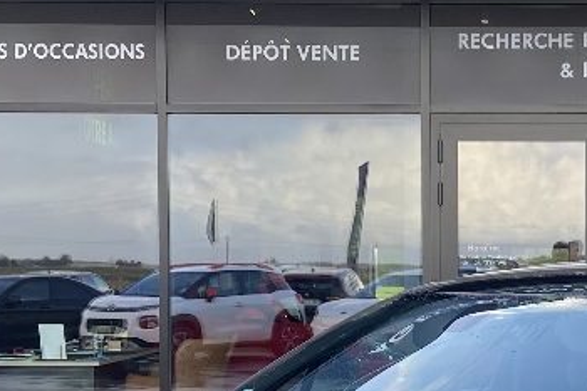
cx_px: 543
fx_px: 1613
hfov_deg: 20.2
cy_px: 349
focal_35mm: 99
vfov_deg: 13.7
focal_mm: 4.25
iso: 32
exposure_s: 1/190
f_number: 1.8
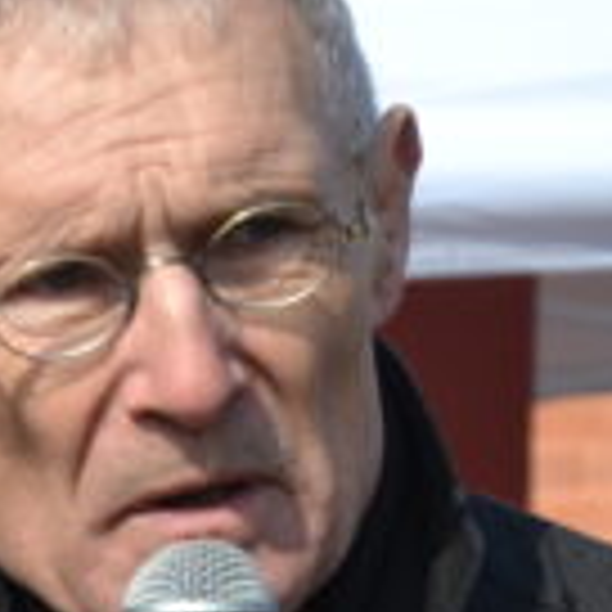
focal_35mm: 460
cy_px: 824
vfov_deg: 3.8
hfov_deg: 3.8
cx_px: -810
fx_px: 9201
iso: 100
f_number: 8
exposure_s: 1/250
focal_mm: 70
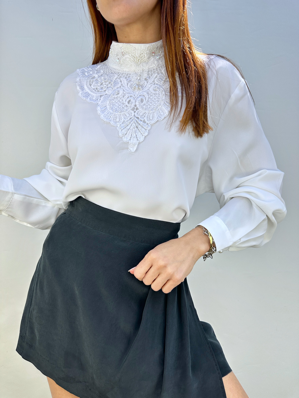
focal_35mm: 24
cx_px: 150
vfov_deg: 71.6
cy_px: 199
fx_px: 276
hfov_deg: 56.8
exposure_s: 1/676
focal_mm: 6.86
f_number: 1.78
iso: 80
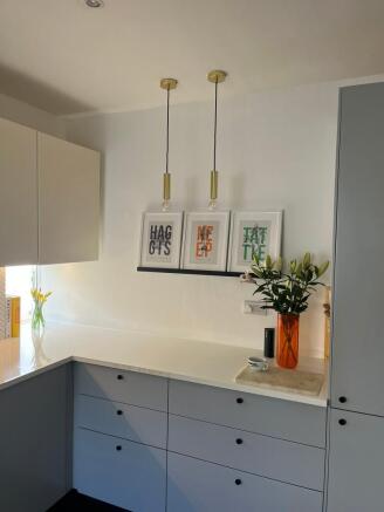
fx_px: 384
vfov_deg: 67.3
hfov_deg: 53.1
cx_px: 192
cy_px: 256
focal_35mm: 26
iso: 64
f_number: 1.6
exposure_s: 1/122
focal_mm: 5.1
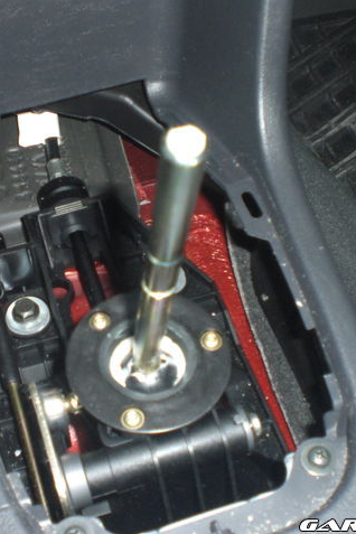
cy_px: 268
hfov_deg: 25.4
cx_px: 133
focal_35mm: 53
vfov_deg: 37.5
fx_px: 786
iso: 200
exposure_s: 1/60
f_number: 3.1
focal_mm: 6.3
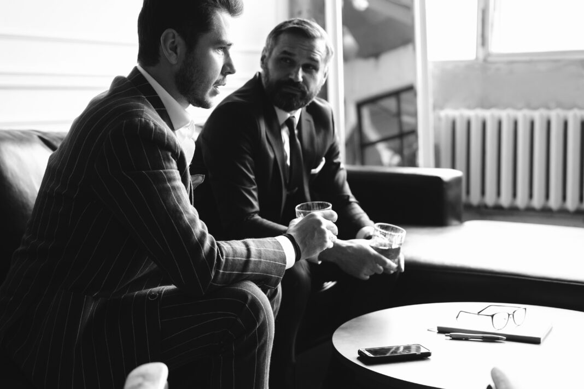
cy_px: 194
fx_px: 892
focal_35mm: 55
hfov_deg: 36.2
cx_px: 292
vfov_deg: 24.6
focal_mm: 55
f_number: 3.2
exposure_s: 1/100
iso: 1000
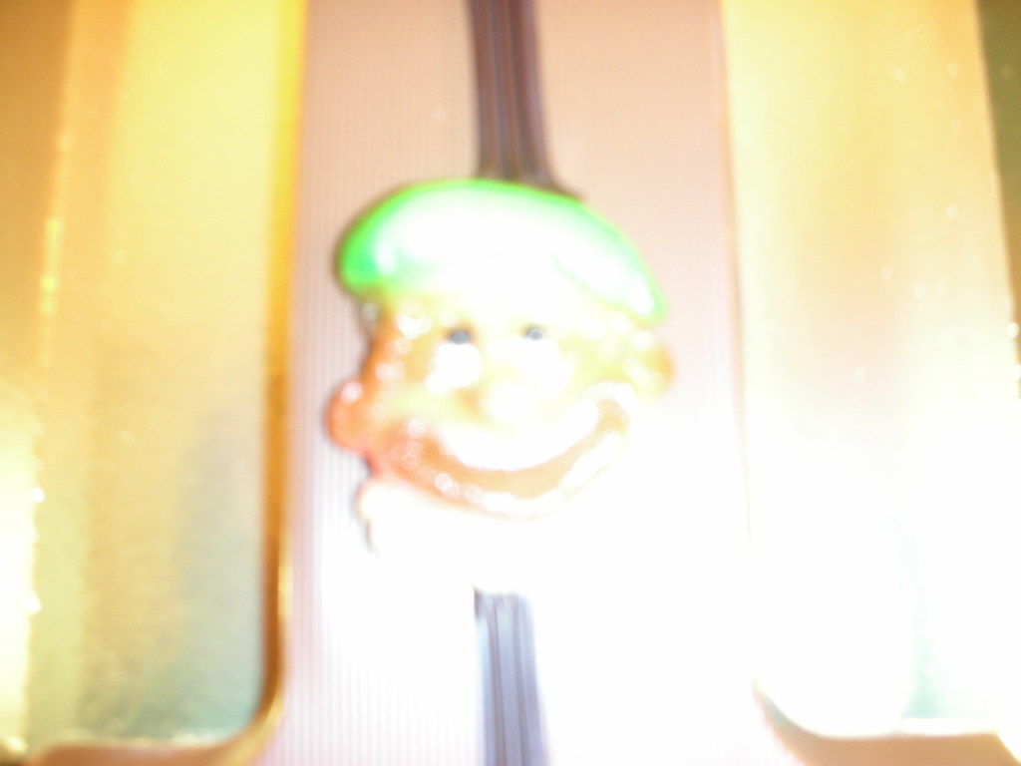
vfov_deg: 40.7
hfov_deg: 52.6
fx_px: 1032
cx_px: 510
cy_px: 383
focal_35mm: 35
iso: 200
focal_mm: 5.8
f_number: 3
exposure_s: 1/1.2
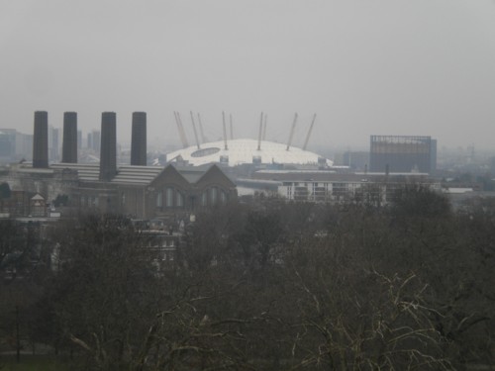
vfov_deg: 14.1
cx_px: 248
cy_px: 186
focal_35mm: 105
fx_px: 1501
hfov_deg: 18.7
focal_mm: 18.9
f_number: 5.9
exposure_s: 1/125
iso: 110
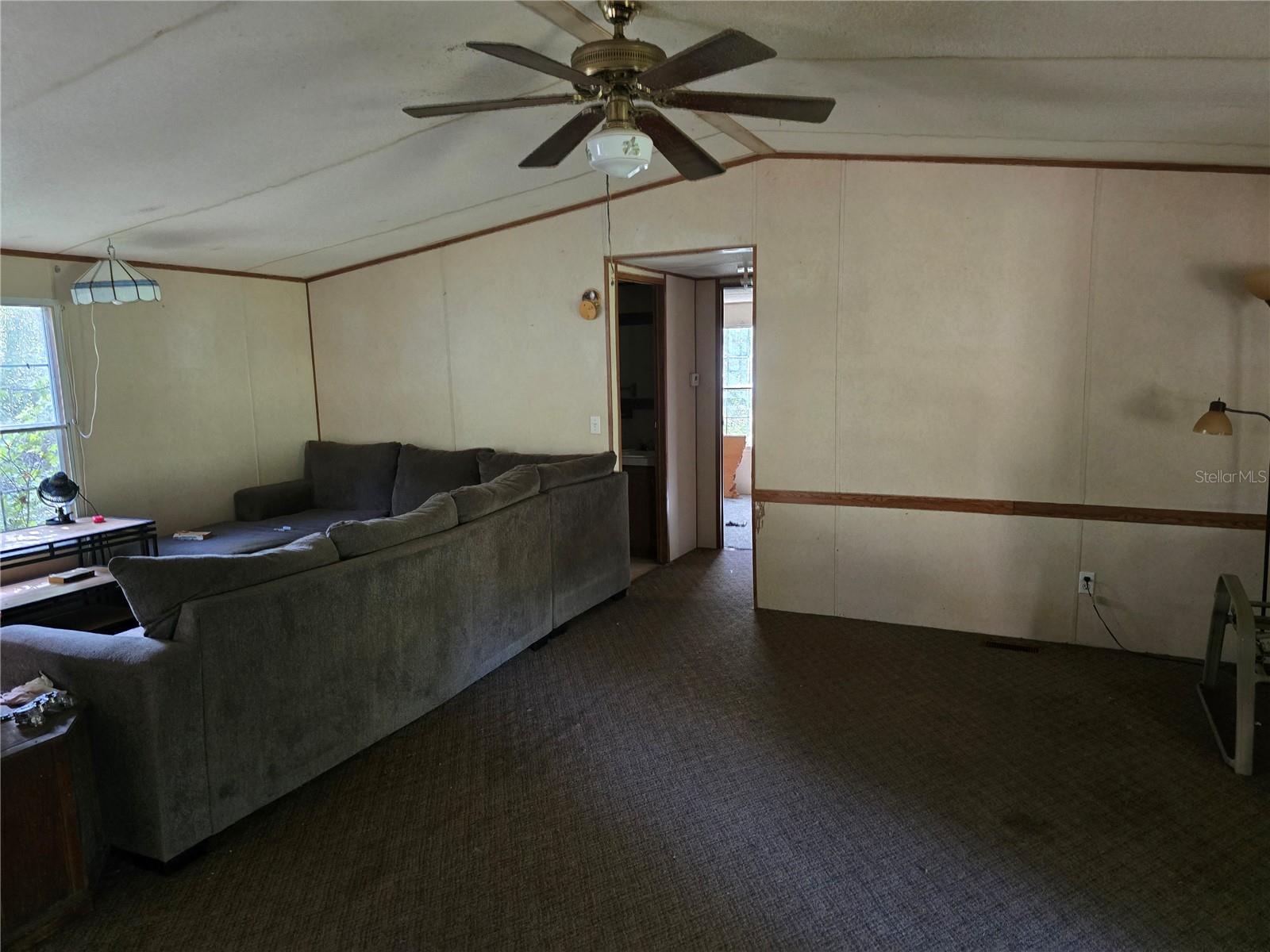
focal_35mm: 23
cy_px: 476
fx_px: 844
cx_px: 635
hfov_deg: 73.9
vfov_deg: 58.9
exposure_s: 1/60
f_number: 1.7
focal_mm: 6.3
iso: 800
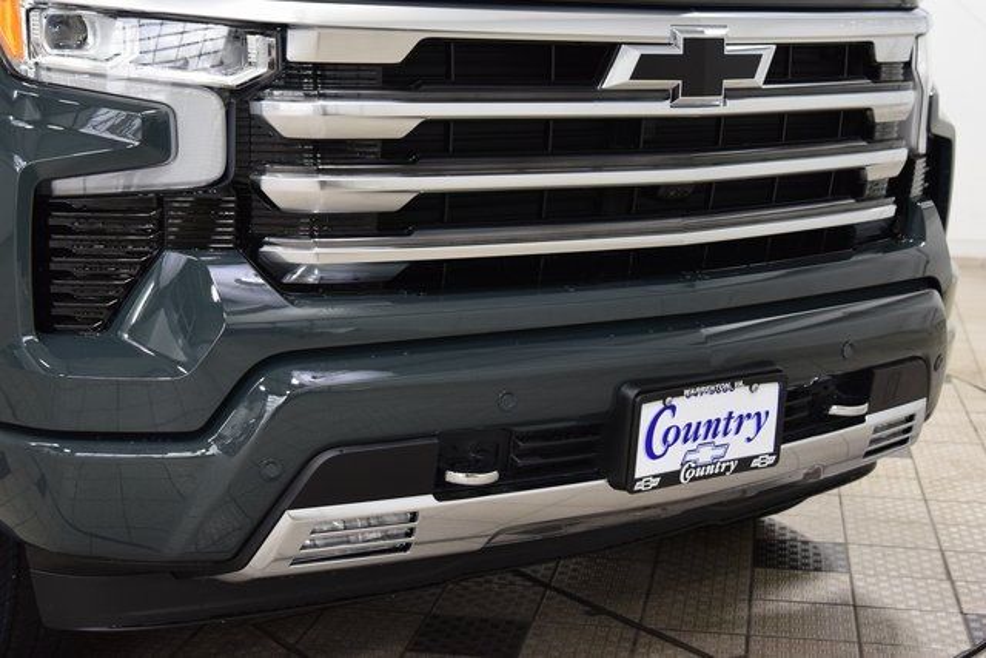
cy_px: 329
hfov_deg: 33.4
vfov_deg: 22.6
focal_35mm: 60
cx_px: 493
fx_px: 1644
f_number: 5
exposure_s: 1/60
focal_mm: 40
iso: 1600
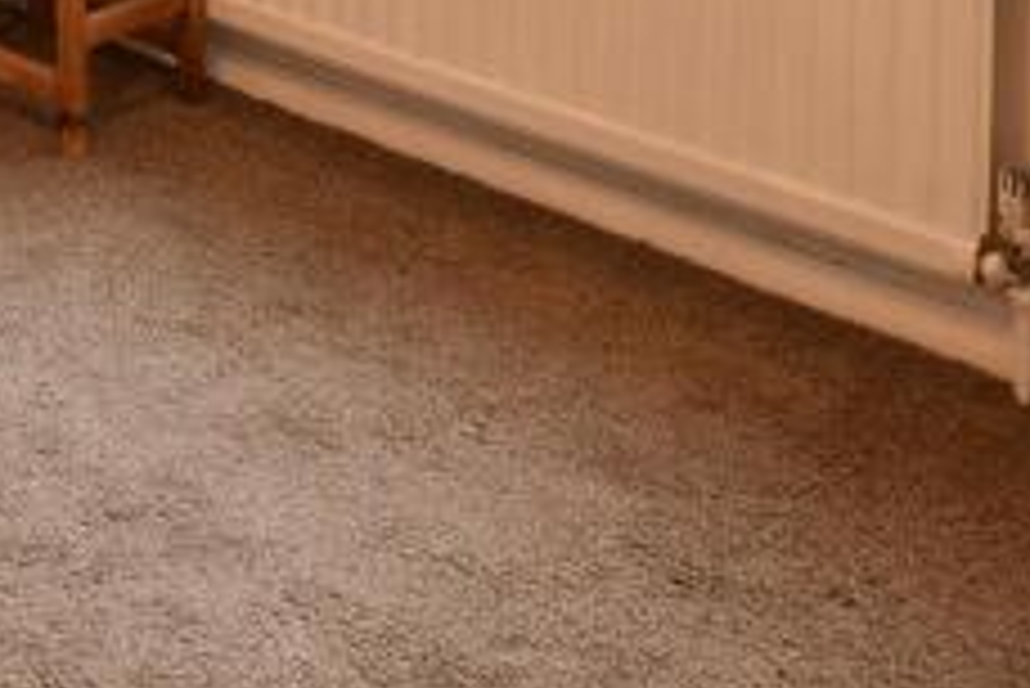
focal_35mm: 67
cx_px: -261
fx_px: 1918
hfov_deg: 26.2
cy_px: -749
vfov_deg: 15.5
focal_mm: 10
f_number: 8
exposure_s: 1/1.3
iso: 100
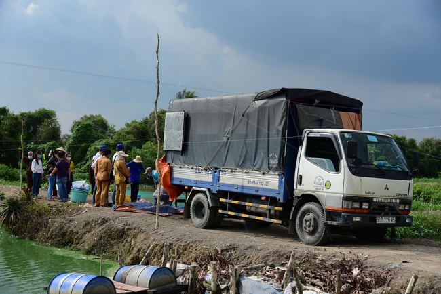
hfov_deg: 39.6
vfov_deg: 27.0
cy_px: 147
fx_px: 613
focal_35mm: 50
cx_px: 220
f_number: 4
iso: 320
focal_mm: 50
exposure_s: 1/2500
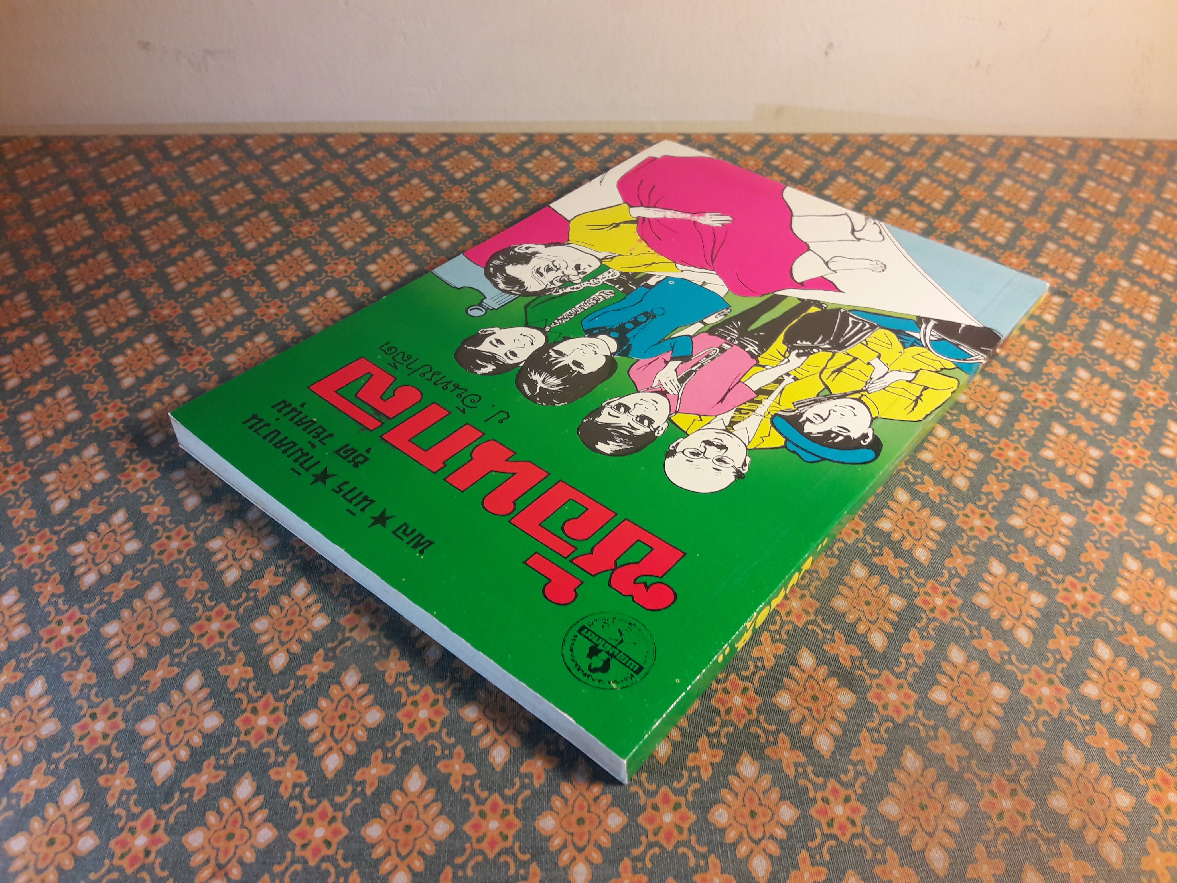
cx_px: 588
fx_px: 952
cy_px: 442
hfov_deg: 63.4
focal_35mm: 28
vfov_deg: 49.7
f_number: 1.9
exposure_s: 1/33
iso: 64
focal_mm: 3.7
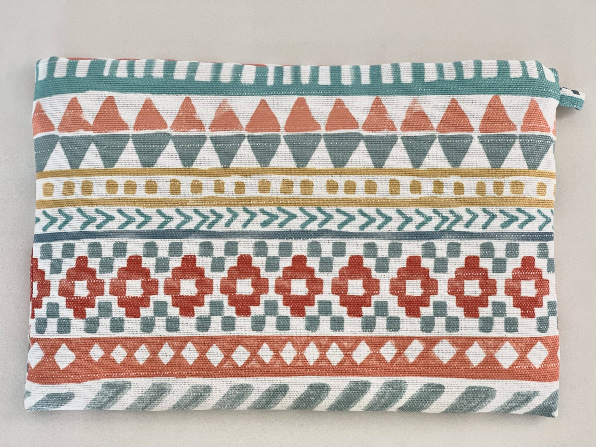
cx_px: 298
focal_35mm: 64
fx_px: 1102
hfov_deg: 30.3
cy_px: 224
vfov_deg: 22.9
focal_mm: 7.5
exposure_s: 1/121
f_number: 2.2
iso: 160
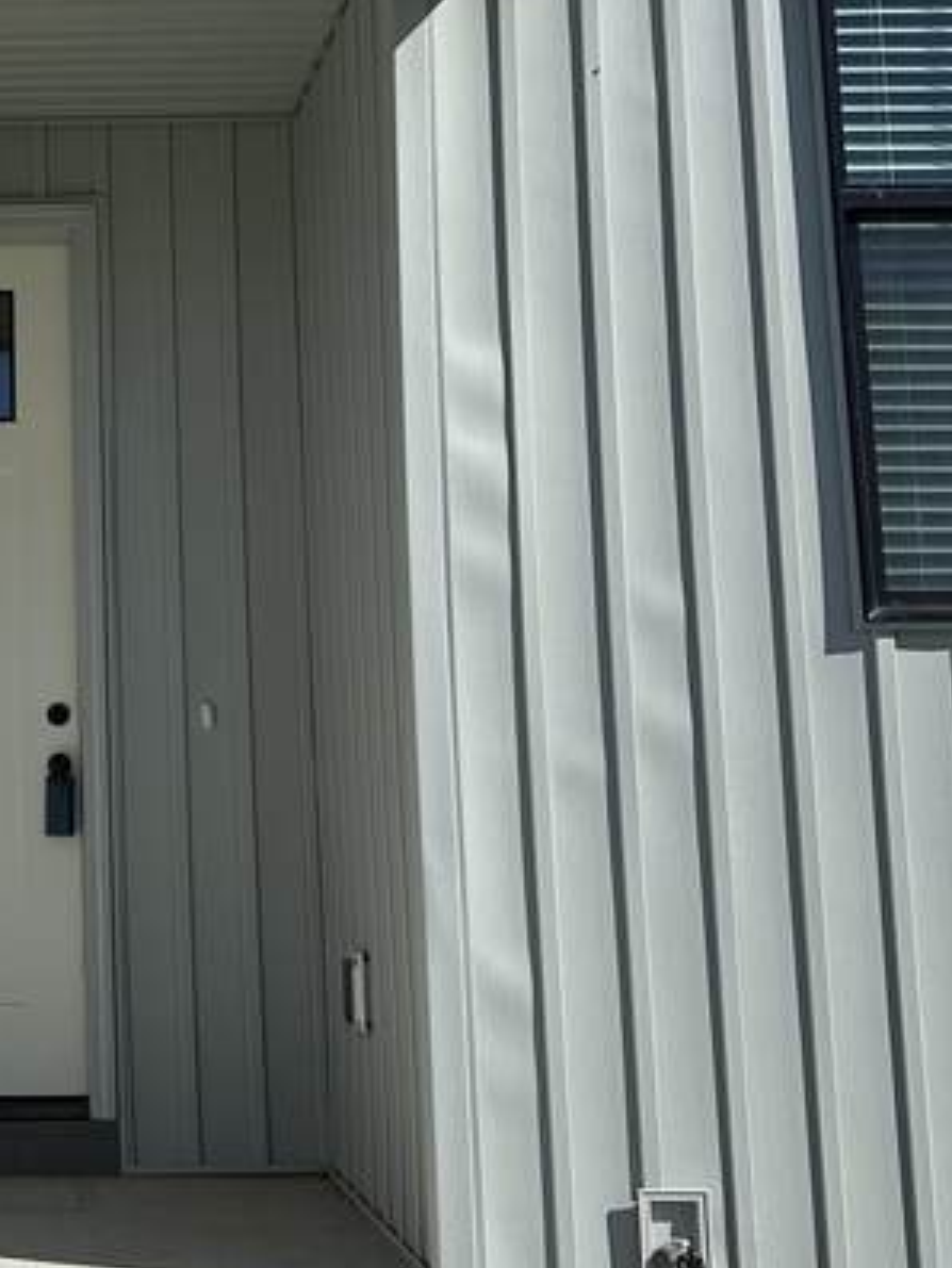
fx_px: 2126
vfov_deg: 33.2
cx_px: -89
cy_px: 530
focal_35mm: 58
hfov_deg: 23.7
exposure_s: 1/7042
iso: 80
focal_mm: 6.86
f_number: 1.78
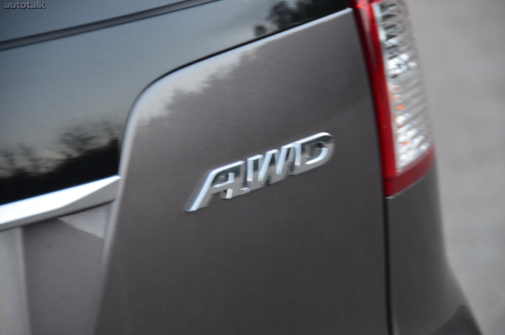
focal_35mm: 195
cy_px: 168
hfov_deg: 10.6
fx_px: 2730
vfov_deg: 7.0
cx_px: 252
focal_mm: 130
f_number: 5.6
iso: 800
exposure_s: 1/10
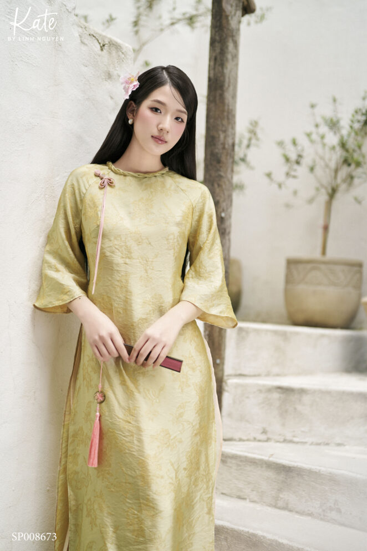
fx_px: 765
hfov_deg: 27.0
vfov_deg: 39.6
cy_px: 276
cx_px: 184
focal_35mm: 50
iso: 640
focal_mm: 50
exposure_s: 1/1000
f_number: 1.6
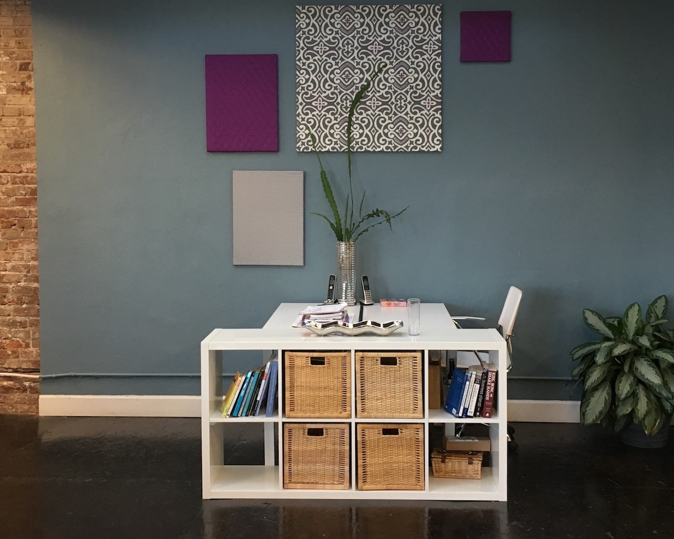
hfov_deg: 41.2
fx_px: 898
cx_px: 346
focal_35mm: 45
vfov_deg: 33.4
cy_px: 231
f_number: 2.2
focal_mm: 4.15
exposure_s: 1/30
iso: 100
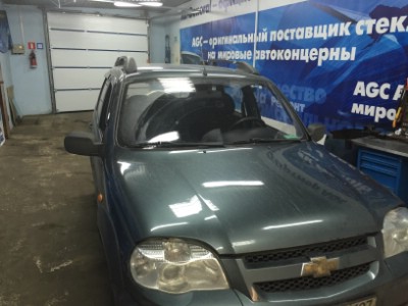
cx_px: 204
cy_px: 153
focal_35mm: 29
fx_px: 342
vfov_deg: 48.2
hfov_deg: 61.7
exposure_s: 1/33
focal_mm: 4.15
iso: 160
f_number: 2.2
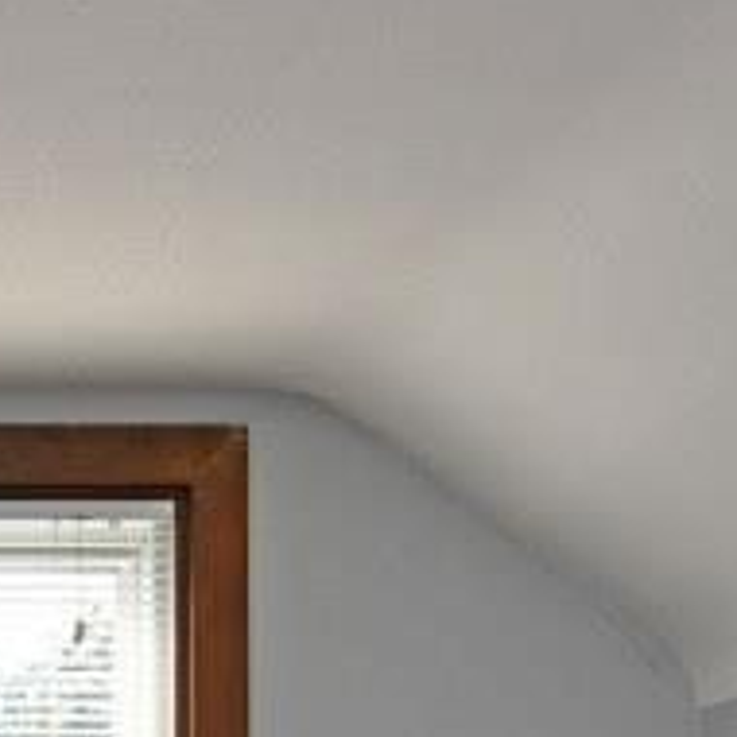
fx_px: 2264
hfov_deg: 17.0
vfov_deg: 16.9
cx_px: -318
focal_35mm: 94
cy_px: 1086
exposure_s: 1/160
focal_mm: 14
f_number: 6.3
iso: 100
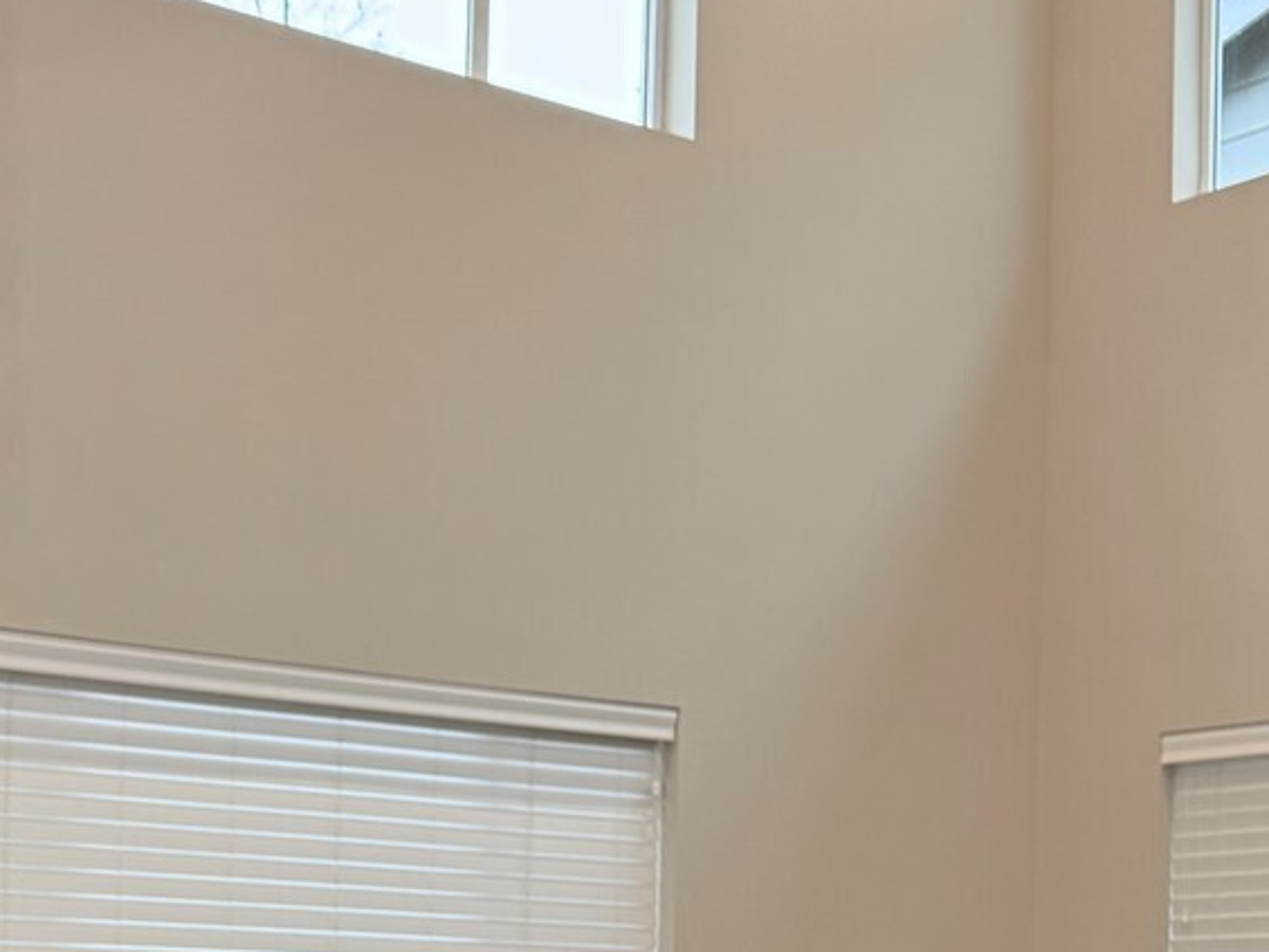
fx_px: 2493
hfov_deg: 27.9
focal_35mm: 68
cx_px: 238
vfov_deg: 20.7
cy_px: 1031
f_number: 1.78
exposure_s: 1/60
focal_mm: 6.76
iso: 160
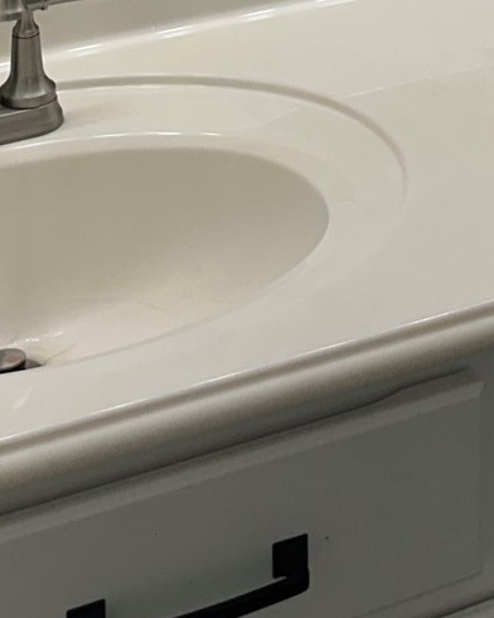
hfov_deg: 15.7
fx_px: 1791
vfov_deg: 16.8
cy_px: -433
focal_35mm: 98
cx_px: 311
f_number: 1.78
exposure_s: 1/281
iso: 80
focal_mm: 6.86
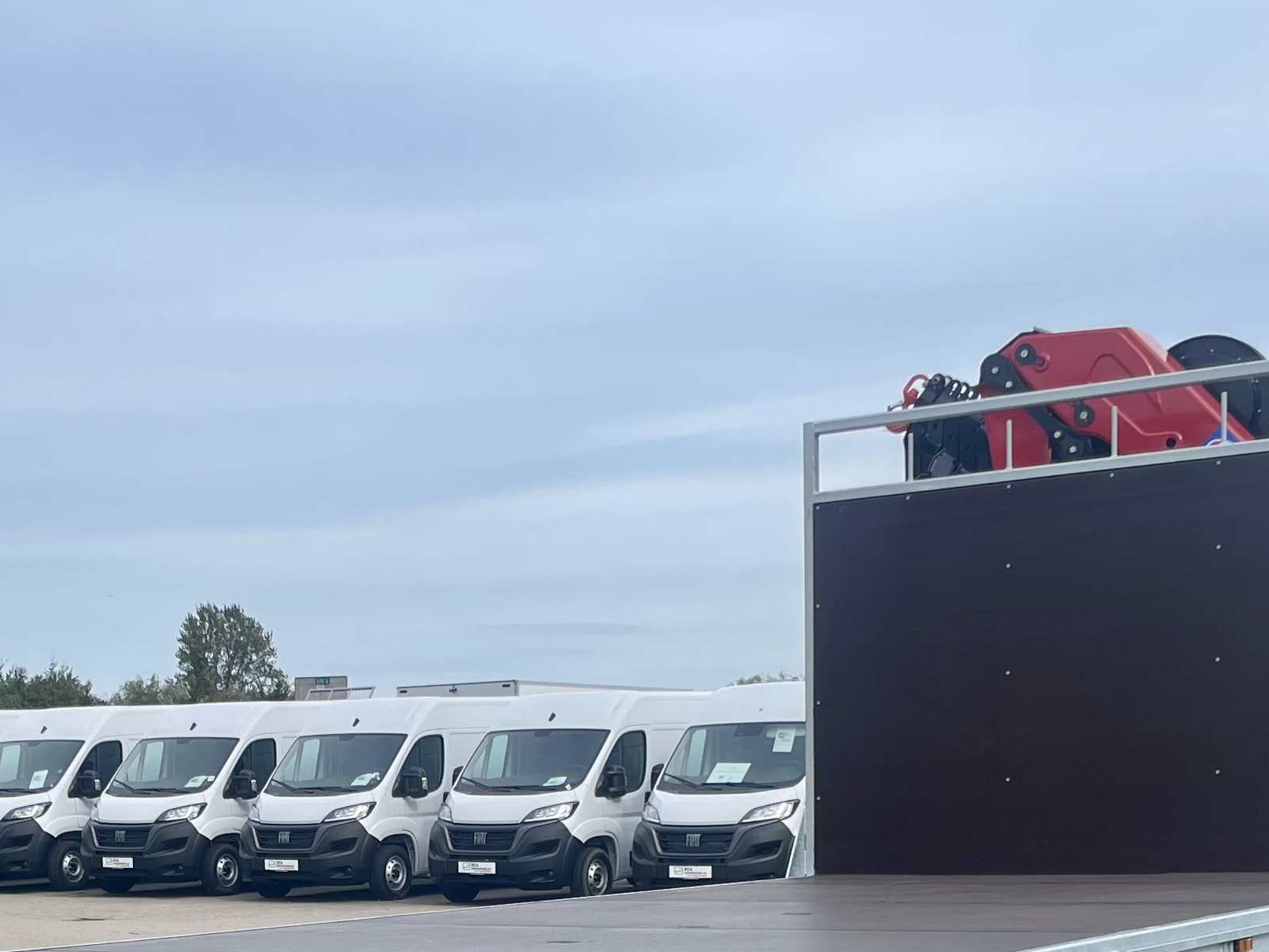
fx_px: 2383
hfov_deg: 29.5
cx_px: 355
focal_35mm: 65
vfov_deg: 21.4
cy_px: 1053
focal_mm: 4.2
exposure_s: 1/1366
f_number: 1.6
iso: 32
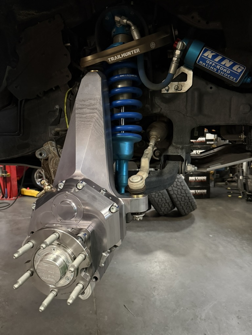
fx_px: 233
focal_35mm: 24
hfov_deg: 56.8
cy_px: 168
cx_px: 126
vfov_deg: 71.6
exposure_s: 1/24
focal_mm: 6.76
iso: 1600
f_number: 1.78
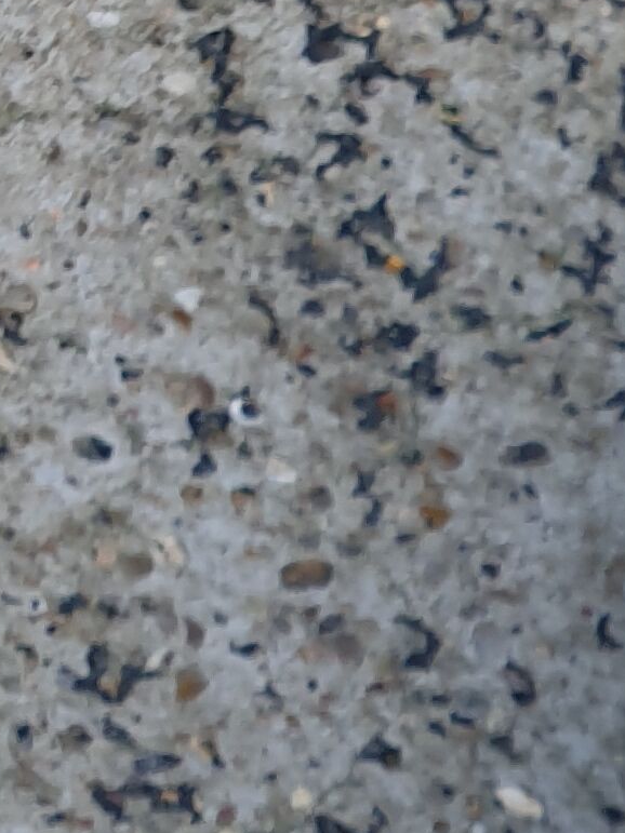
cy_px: 1582
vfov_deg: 12.9
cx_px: 1462
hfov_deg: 9.7
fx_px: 3275
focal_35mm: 136
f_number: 2.4
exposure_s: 1/121
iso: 50
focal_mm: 4.3
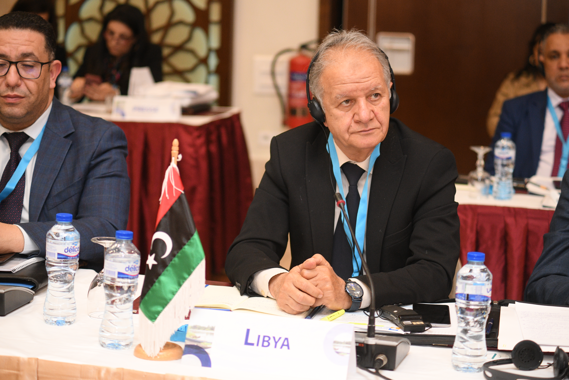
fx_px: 1422
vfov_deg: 15.2
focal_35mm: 90
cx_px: 284
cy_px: 190
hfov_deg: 22.6
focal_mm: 90
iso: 2500
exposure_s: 1/160
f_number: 4
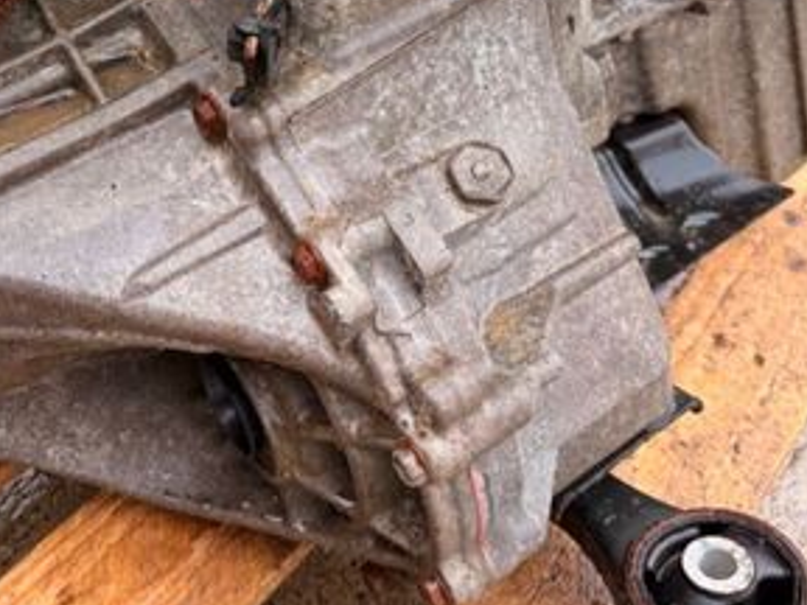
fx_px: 1166
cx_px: 224
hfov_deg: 37.5
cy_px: 50
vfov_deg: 27.9
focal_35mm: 50
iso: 64
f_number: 1.78
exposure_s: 1/121
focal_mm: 6.76
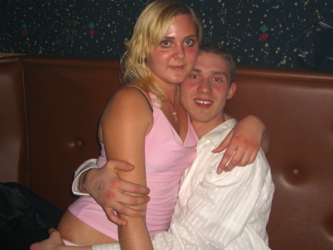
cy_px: 108
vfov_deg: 32.9
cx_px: 190
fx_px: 423
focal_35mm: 44
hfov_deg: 42.8
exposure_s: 1/60
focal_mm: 7.9
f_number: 2.8
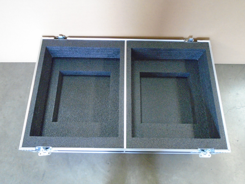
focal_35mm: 26
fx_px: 184
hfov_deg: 67.3
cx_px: 122
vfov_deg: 53.1
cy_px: 92
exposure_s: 1/30
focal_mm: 4.6
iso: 800
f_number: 3.2
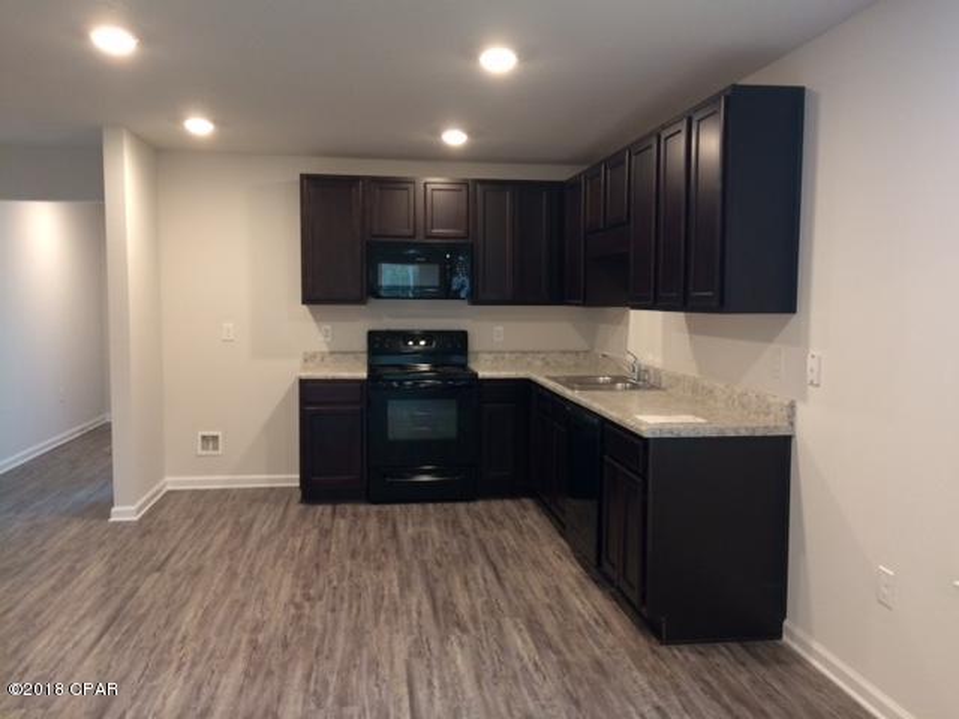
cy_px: 360
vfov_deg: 48.2
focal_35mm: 29
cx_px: 480
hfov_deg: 61.7
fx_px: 803
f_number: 2.2
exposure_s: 1/30
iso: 125
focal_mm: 4.15
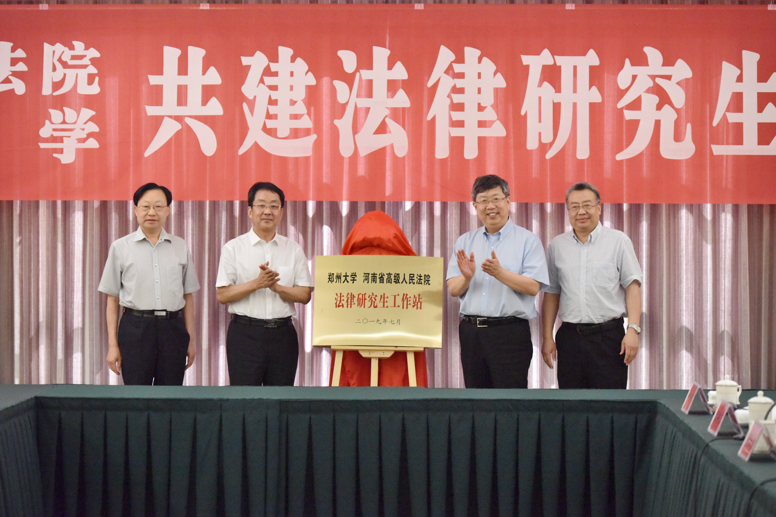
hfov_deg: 20.4
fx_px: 2155
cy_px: 258
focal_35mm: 100
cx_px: 388
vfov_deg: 13.7
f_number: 3.2
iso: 12800
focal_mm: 100
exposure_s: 1/1000
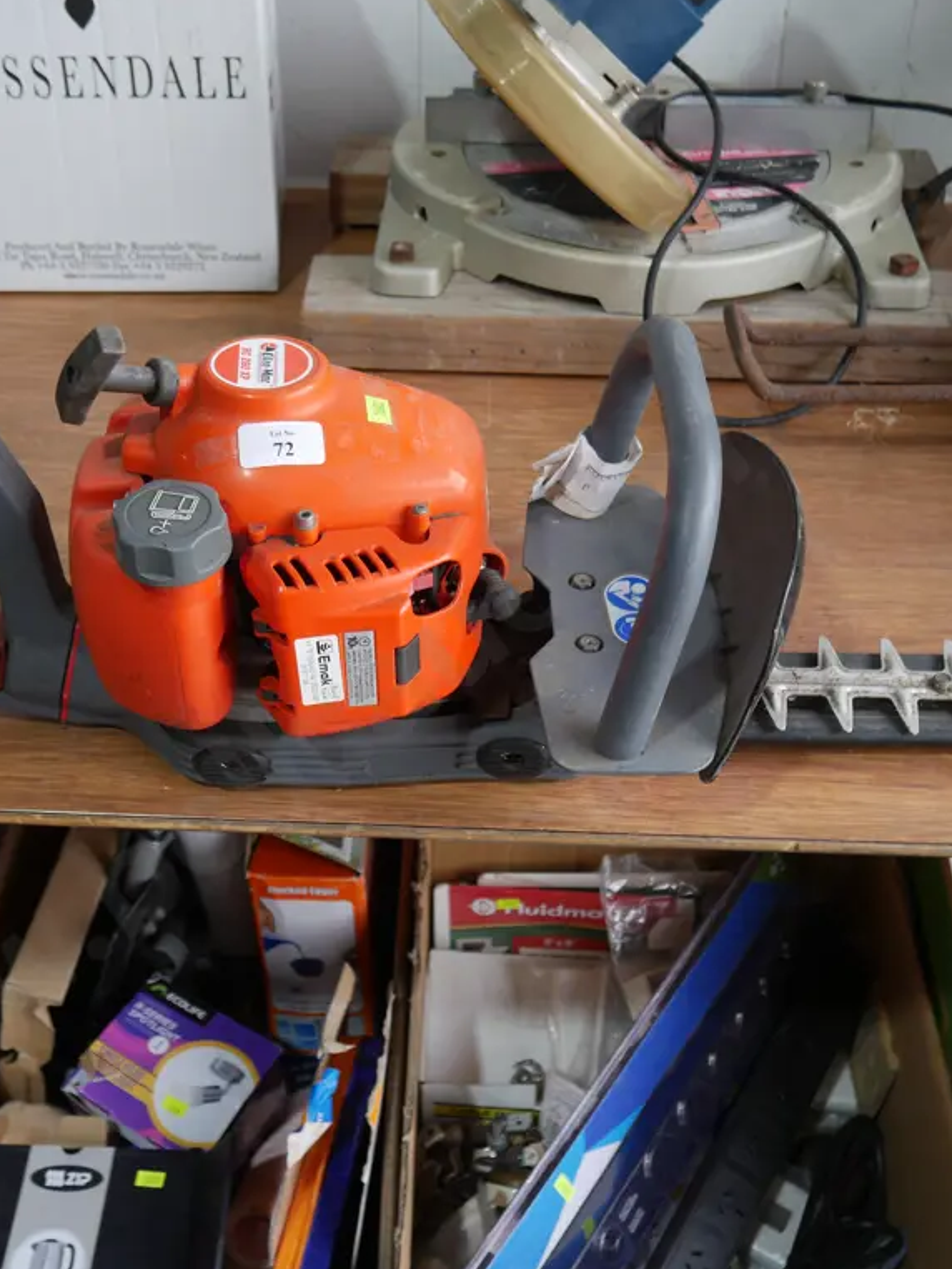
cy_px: 634
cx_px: 473
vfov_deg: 43.8
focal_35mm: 43
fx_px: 1576
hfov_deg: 33.6
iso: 200
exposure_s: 1/125
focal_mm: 16
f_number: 4
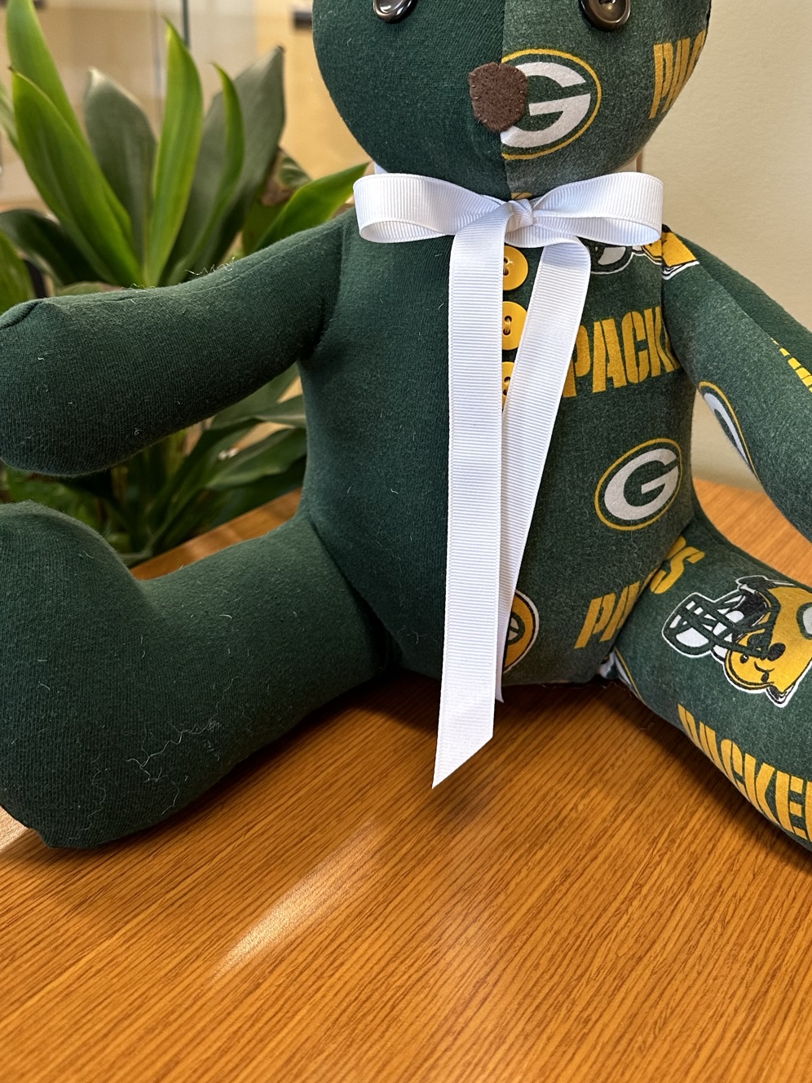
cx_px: 458
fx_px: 1157
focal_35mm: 37
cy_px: 347
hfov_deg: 38.6
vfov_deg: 49.1
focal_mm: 6.86
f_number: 1.78
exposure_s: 1/60
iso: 160
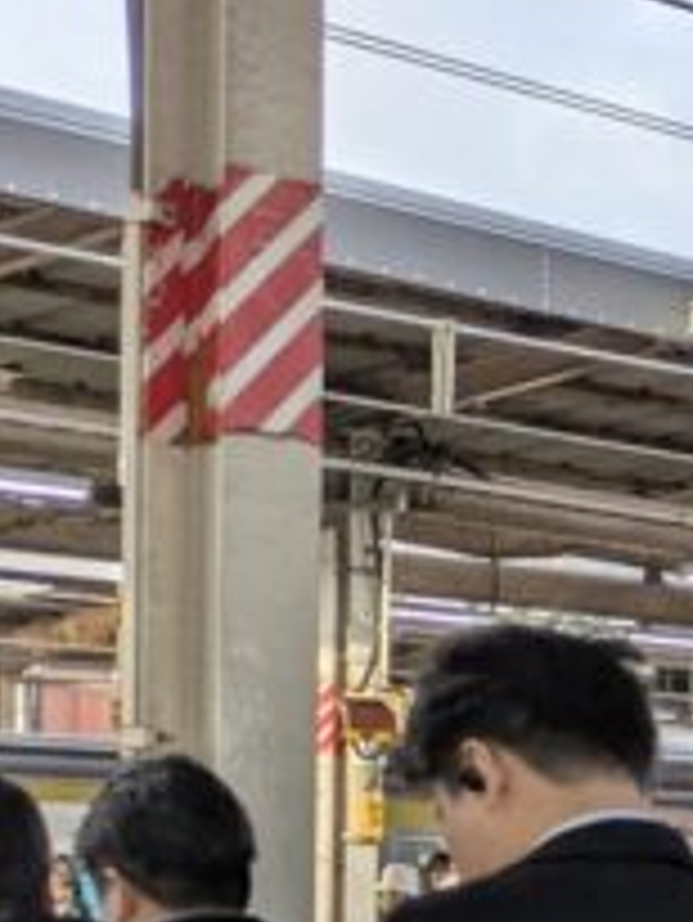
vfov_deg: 14.9
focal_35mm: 130
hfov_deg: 10.0
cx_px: 1642
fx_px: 3466
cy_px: 922
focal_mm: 5.43
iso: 46
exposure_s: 1/372
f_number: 1.89
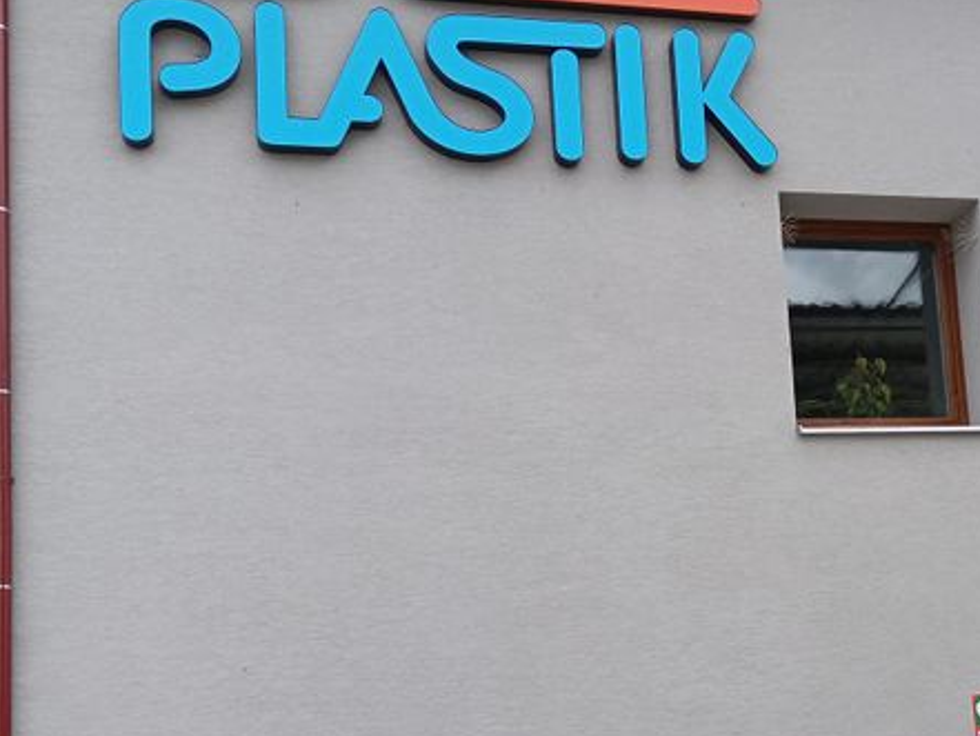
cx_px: 807
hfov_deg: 30.3
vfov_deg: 23.5
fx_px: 1756
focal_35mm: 62
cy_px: 511
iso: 100
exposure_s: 1/401
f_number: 1.9
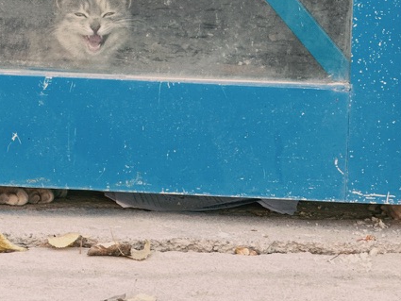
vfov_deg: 5.1
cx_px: 94
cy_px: -43
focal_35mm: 289
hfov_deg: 6.8
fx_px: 3349
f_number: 2.8
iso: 80
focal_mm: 15.66
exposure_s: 1/121
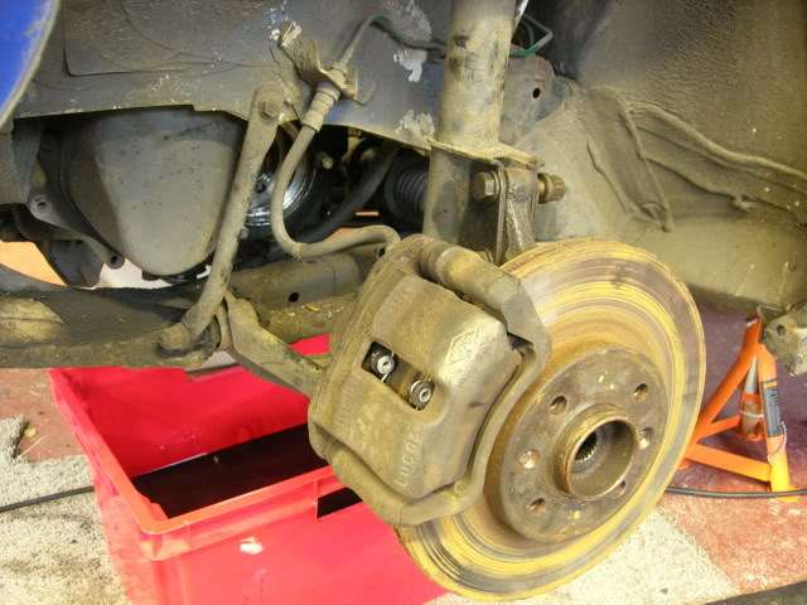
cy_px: 302
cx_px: 404
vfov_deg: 37.7
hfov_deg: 49.0
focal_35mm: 38
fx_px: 886
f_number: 2.8
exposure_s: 1/3.5
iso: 200
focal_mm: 7.8
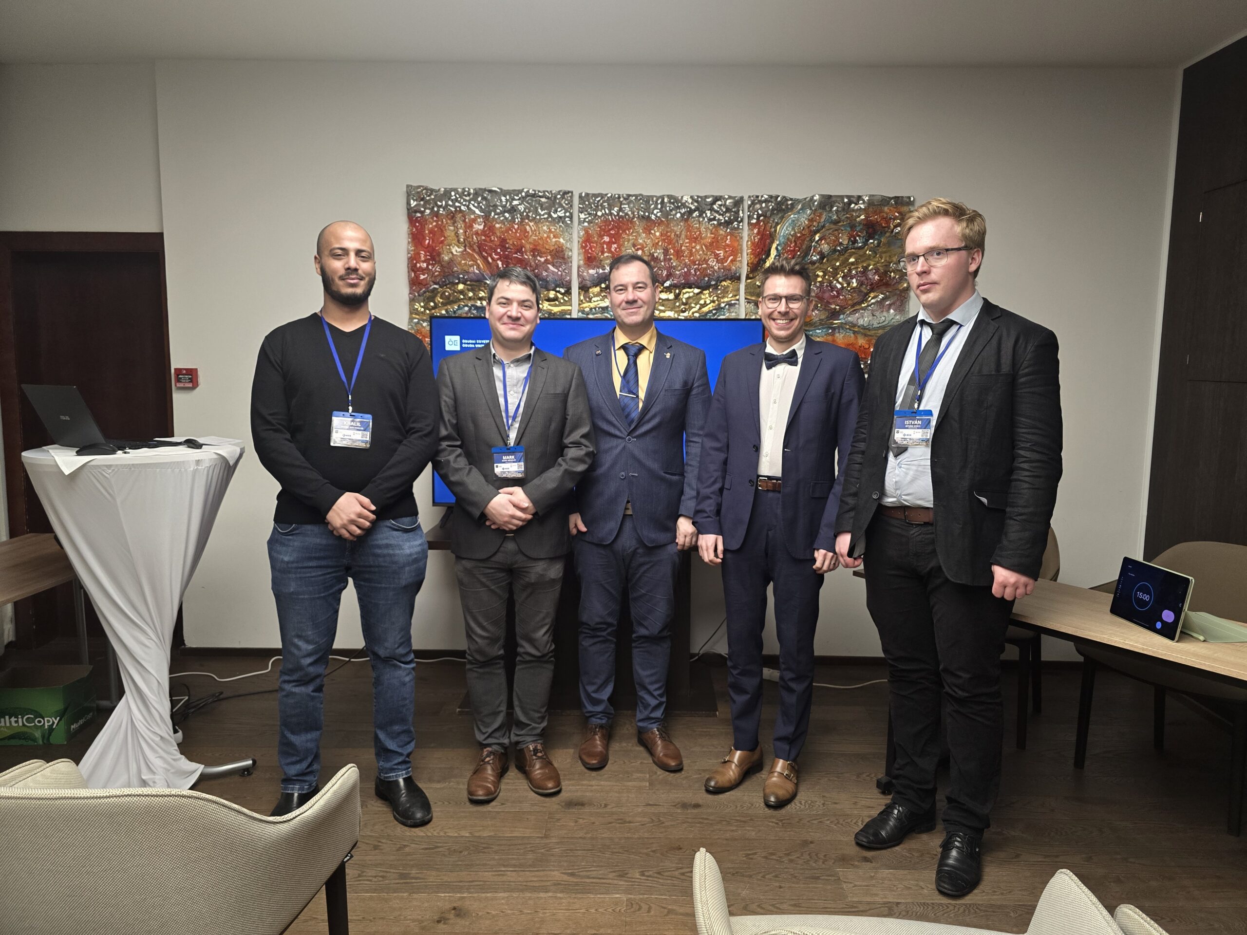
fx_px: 829
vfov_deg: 58.9
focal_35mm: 23
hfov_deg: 73.9
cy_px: 468
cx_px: 624
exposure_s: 1/61
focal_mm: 6.3
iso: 320
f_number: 1.7
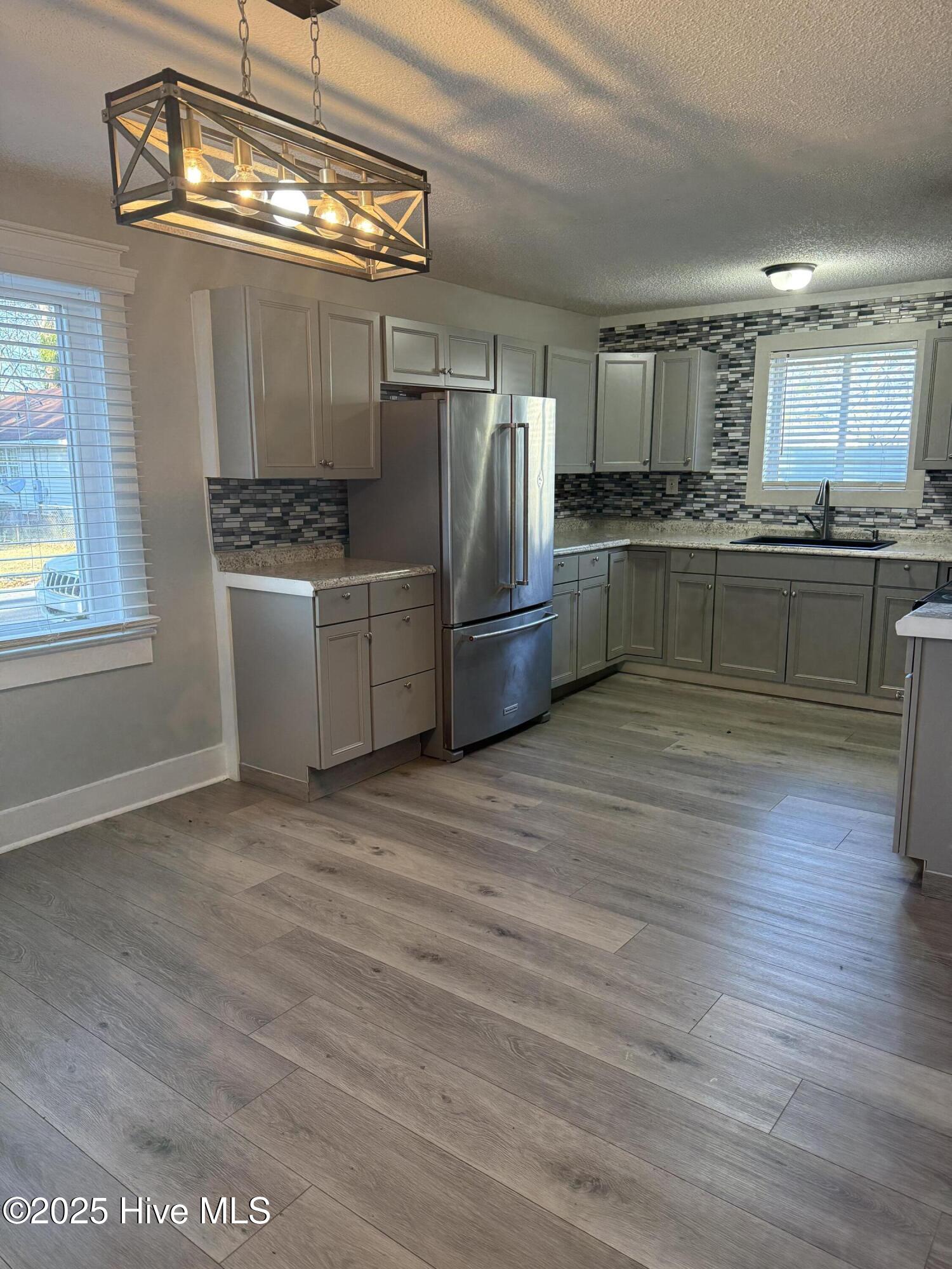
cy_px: 634
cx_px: 476
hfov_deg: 56.8
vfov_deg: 71.6
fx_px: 880
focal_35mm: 24
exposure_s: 1/120
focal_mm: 6.76
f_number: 1.78
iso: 320
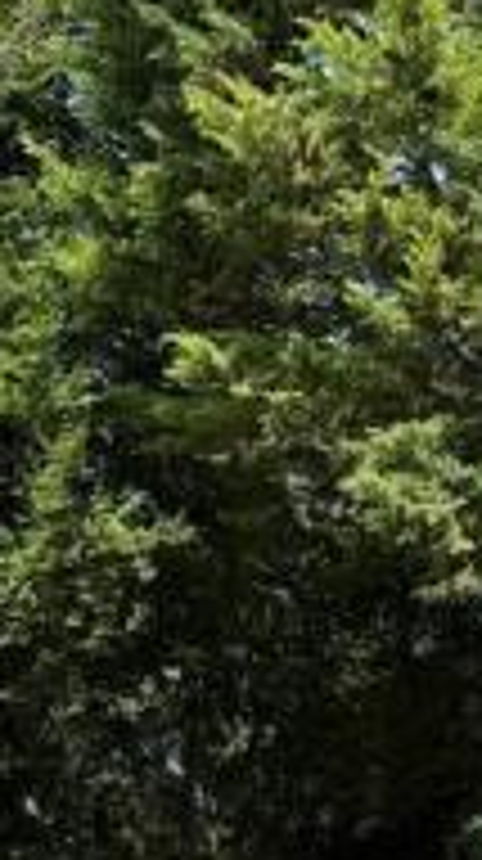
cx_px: 124
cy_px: 934
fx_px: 1823
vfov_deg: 24.8
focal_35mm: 80
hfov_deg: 15.0
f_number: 1.78
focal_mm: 6.76
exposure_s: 1/2000
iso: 80
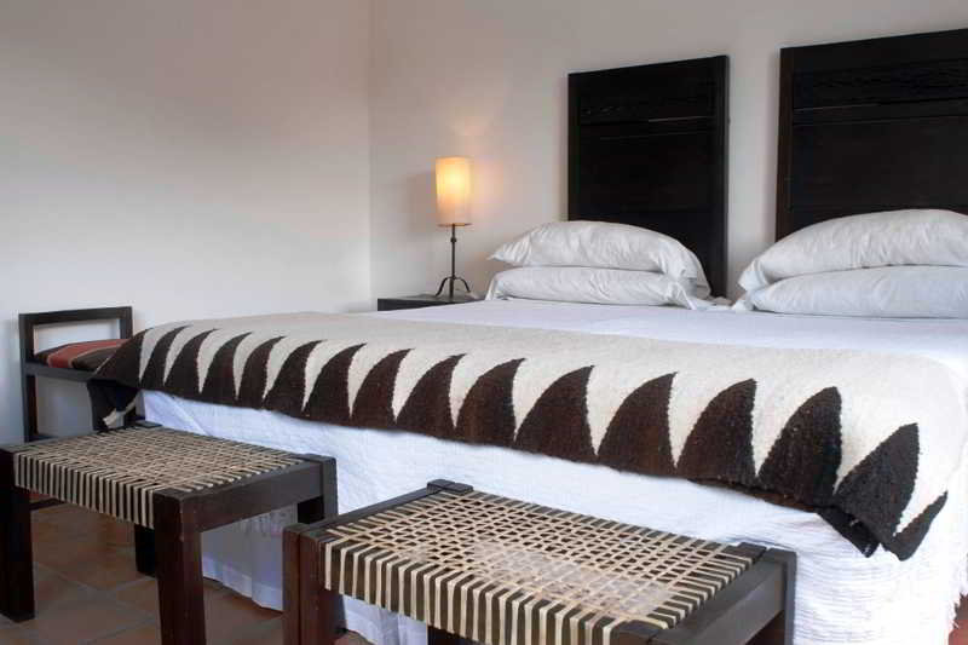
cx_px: 484
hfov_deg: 61.9
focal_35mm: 30
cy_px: 322
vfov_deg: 43.6
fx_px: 806
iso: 100
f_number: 5.6
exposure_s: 1/25
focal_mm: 20
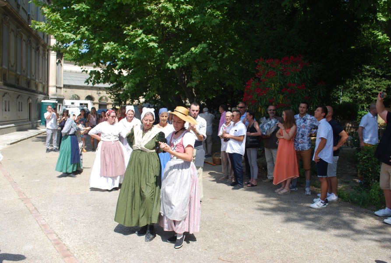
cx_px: 196
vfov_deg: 40.2
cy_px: 132
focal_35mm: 33
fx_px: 359
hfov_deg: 57.1
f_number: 7.1
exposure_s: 1/200
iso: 100
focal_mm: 22
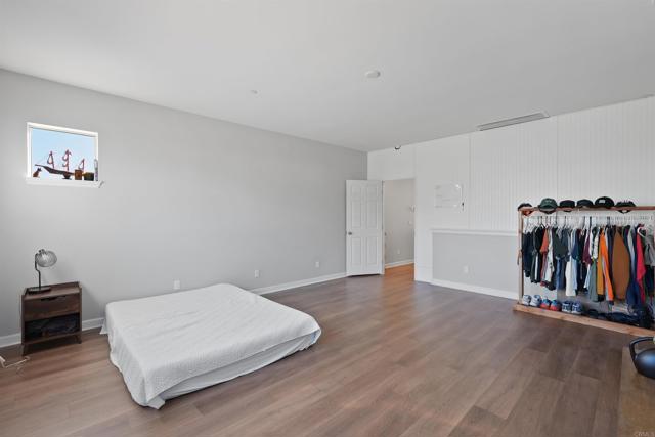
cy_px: 218
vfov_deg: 73.8
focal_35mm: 16
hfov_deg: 96.7
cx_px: 328
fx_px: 291
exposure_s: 1/15
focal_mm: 16
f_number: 5
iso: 640
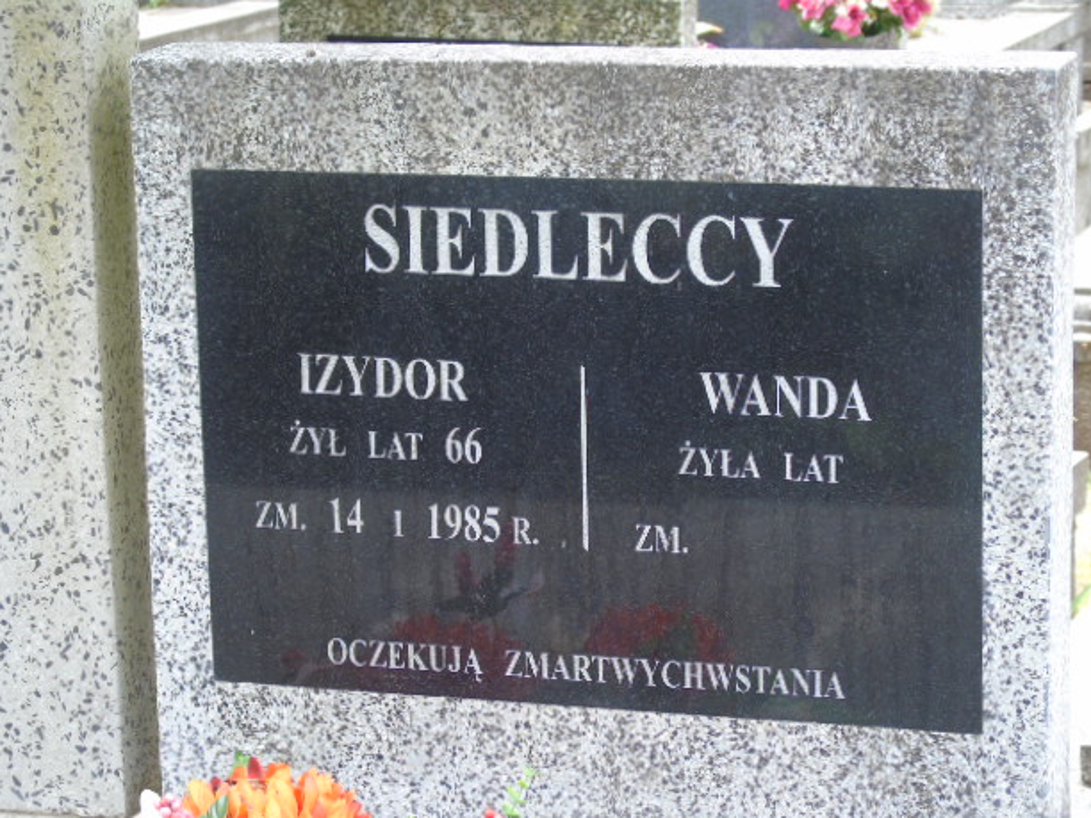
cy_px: 424
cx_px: 537
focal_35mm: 113
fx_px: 3561
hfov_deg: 17.4
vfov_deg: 13.1
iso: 80
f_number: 4.4
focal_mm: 19
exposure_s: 1/30
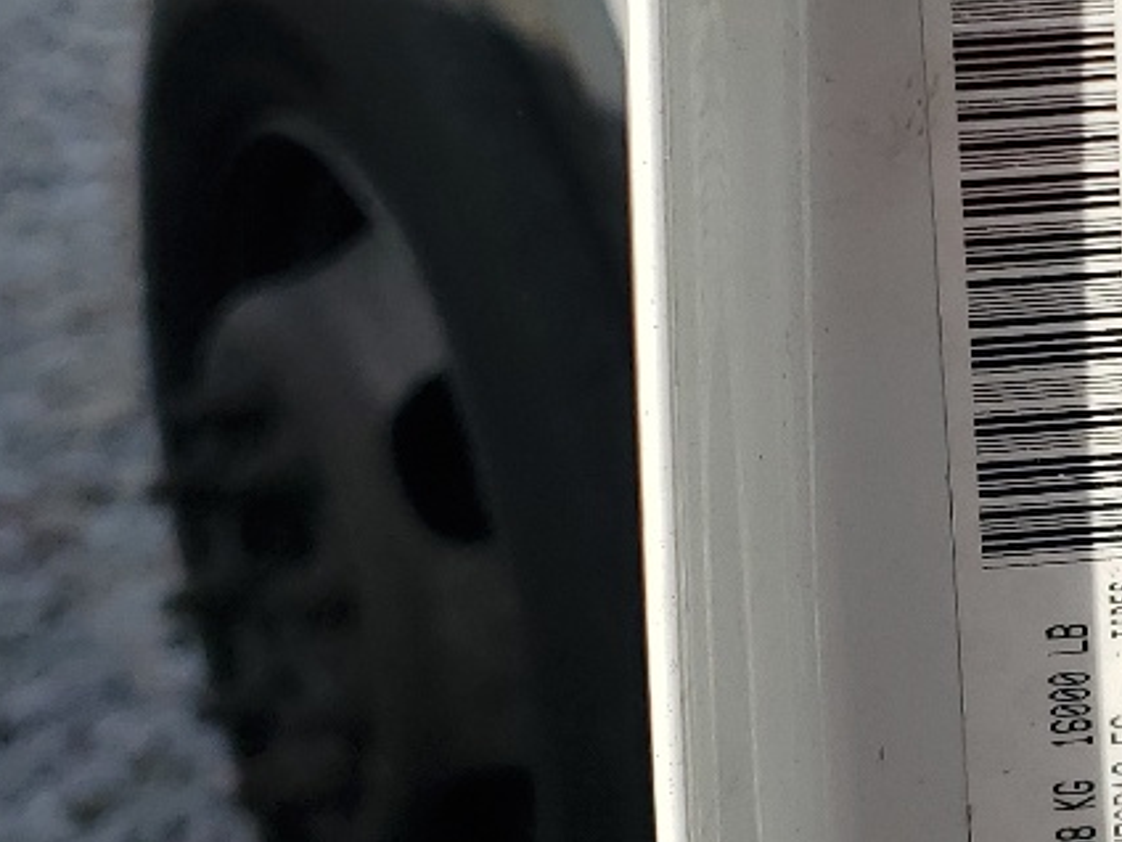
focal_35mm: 98
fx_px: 3176
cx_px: 1151
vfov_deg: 15.1
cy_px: 379
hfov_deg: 19.4
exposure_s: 1/3333
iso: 50
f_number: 1.5
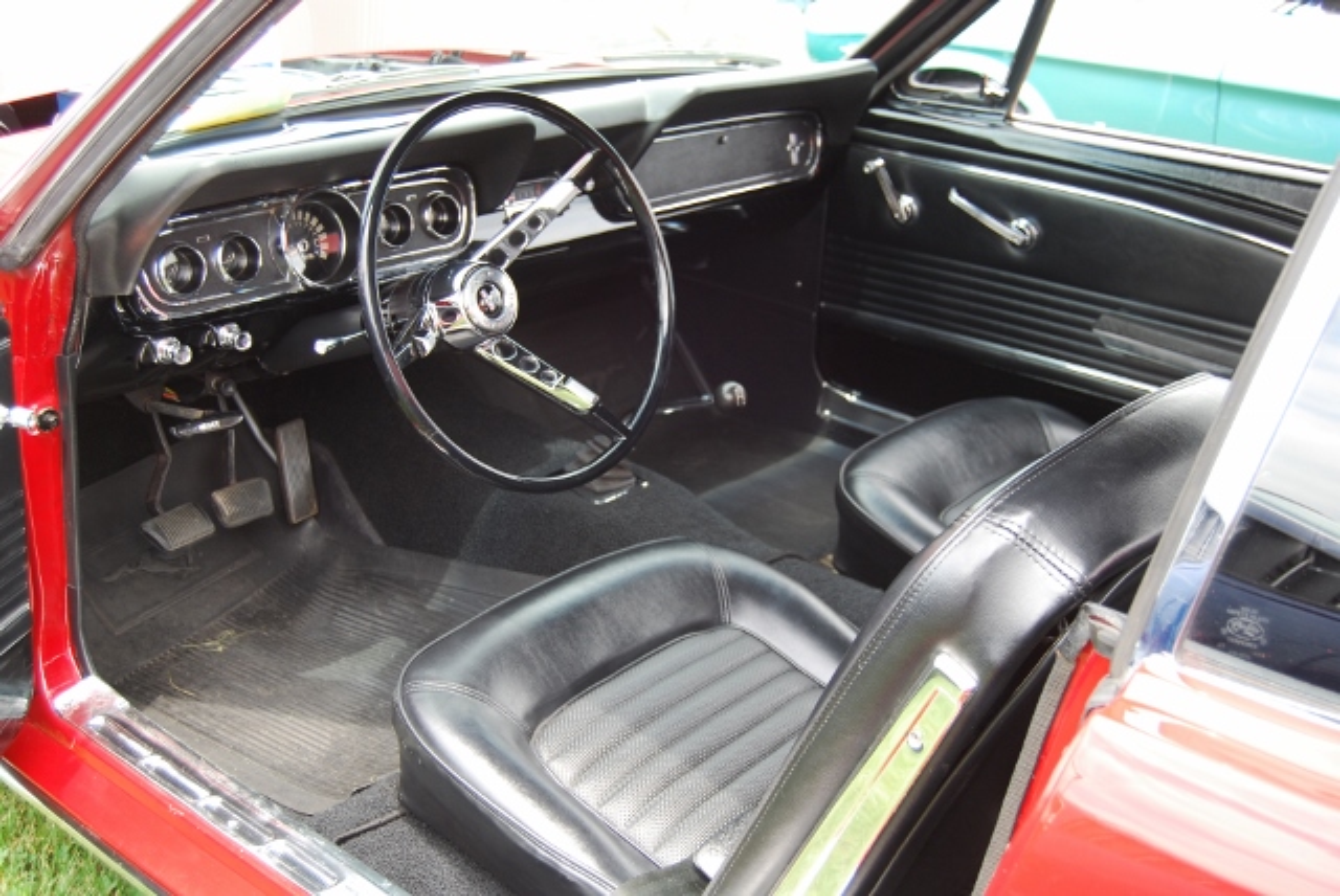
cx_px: 670
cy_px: 448
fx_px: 1565
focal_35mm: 42
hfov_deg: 46.4
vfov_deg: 32.0
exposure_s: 1/80
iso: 200
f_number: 4.5
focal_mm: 28
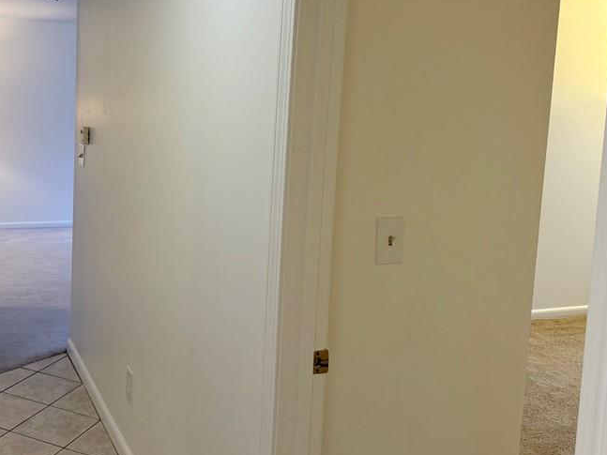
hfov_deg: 47.4
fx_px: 666
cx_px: 163
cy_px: 160
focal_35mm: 38
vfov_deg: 37.4
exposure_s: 1/60
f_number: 1.78
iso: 160
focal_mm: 6.76
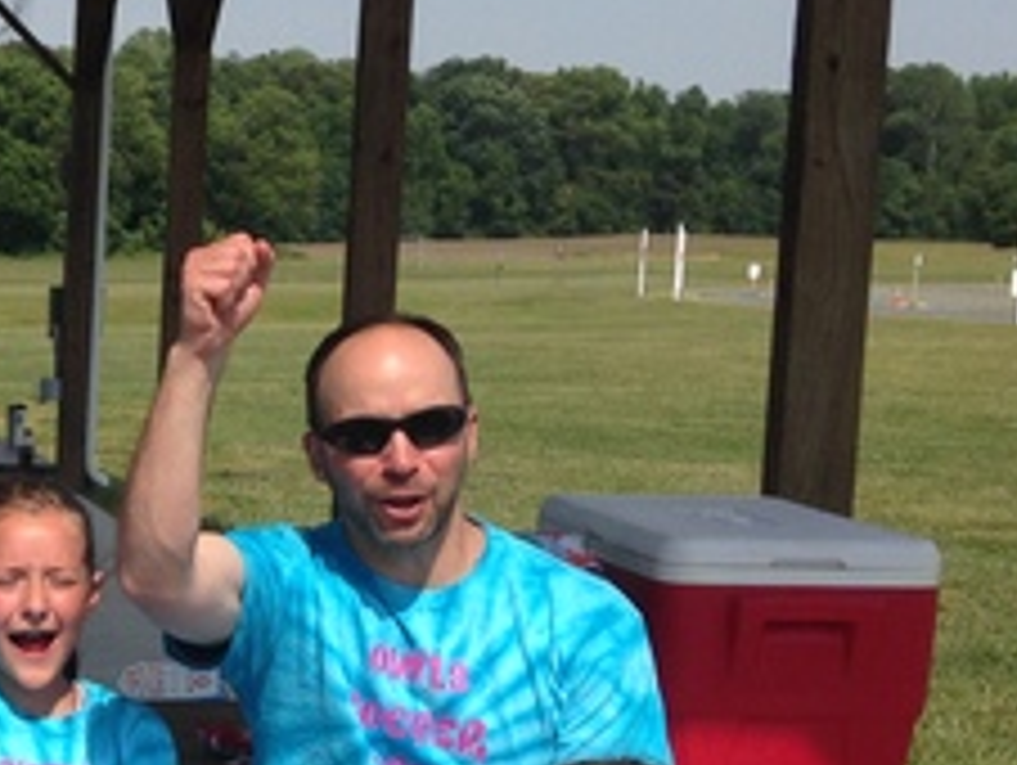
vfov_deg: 14.0
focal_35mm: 105
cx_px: -324
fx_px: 3088
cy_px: 693
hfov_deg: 17.5
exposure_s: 1/2008
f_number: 2.4
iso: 50
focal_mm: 4.12
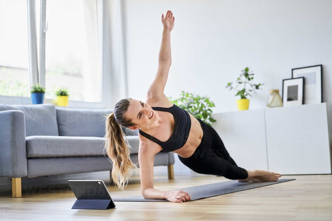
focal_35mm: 55
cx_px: 166
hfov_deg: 36.2
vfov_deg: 24.6
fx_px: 507
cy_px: 110
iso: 500
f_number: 2.2
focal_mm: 55
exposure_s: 1/1000
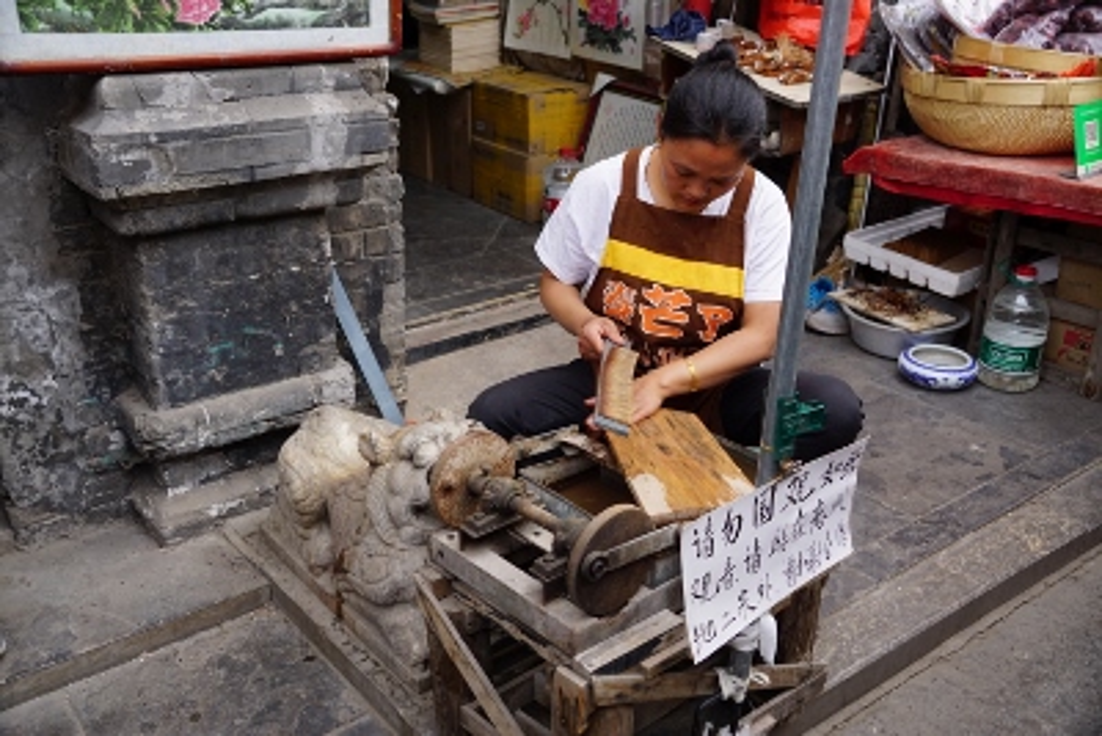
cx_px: 551
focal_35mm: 36
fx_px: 1102
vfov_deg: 36.9
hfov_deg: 53.1
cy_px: 368
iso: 100
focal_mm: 24
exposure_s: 1/80
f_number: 5
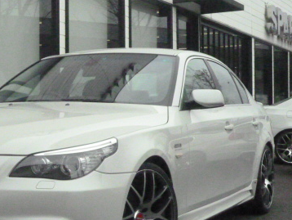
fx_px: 709
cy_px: 131
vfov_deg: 17.6
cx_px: 58
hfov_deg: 22.9
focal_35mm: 84
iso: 1600
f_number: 5.6
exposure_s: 1/1000
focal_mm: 8.3
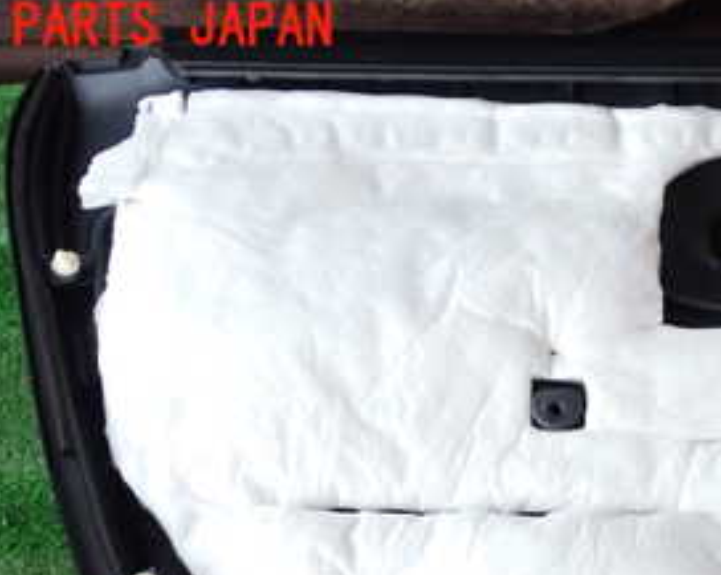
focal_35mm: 69
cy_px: 591
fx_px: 1471
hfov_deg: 26.6
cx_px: 647
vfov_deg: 21.3
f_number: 9
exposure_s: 1/30
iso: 400
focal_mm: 5.79
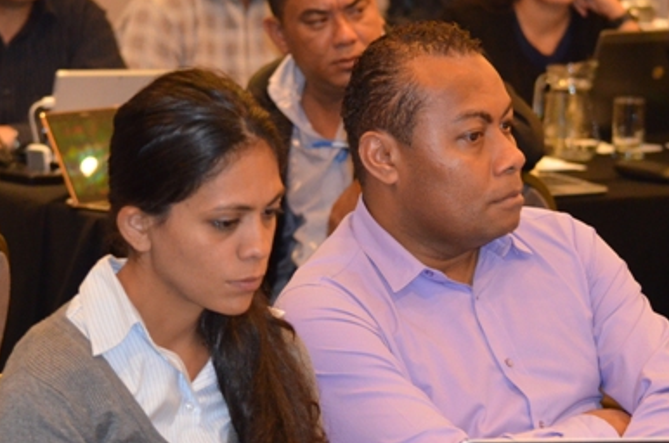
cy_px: 263
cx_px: 367
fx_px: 3599
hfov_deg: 10.6
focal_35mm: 194
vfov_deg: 7.1
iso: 3200
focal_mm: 78
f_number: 4.5
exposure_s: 1/60
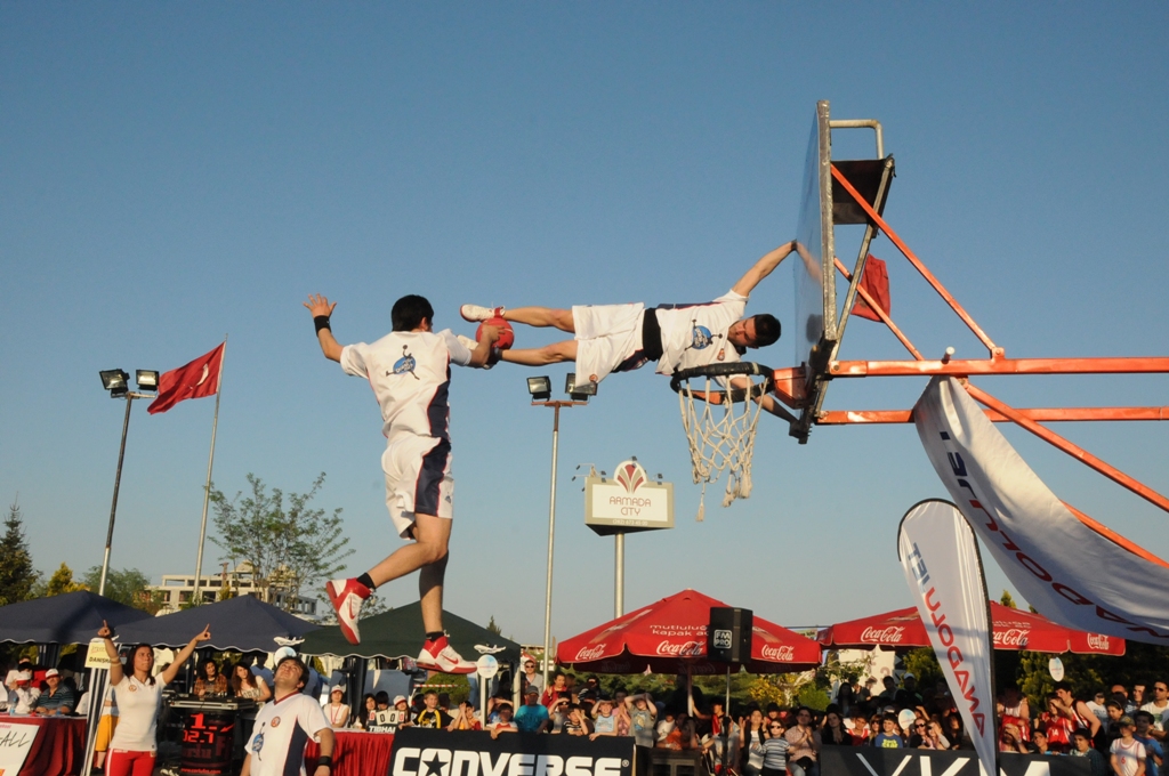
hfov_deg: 57.3
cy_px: 388
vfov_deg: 39.9
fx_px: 1070
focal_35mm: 33
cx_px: 584
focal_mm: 22
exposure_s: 1/1000
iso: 1600
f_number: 16
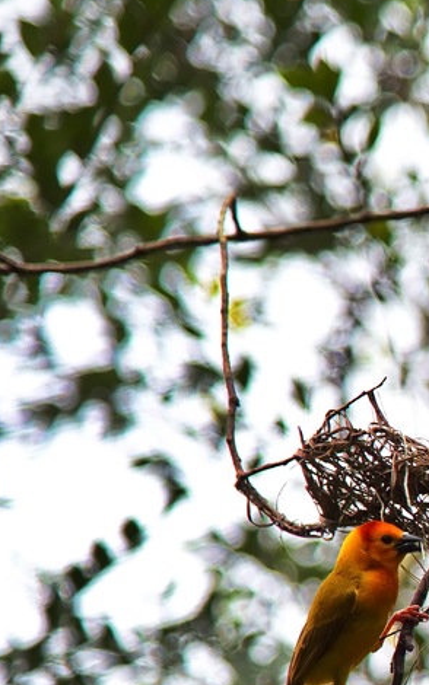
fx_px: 6225
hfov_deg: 3.9
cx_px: 897
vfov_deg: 6.3
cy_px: 531
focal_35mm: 333
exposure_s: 1/250
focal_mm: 120
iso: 200
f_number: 4
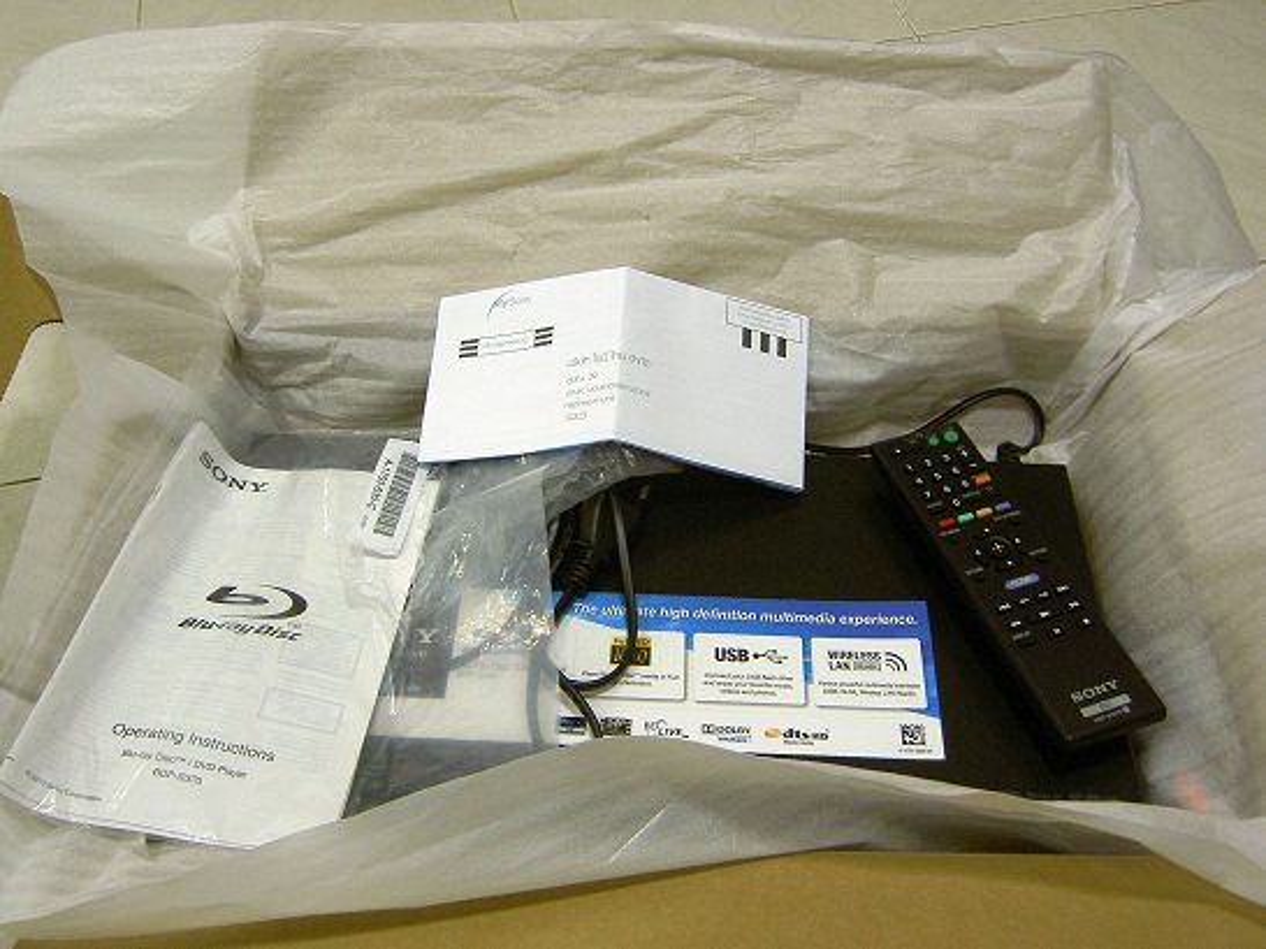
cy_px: 474
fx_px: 1243
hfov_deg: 54.0
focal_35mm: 34
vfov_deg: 41.8
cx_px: 633
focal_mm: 5.6
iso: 50
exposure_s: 1/8
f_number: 2.8
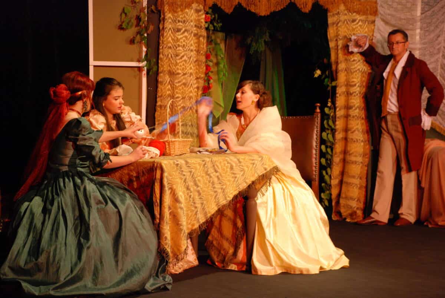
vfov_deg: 13.9
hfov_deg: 20.6
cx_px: 222
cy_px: 149
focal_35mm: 99
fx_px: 1225
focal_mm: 66
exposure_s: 1/25
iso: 1000
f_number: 5.3
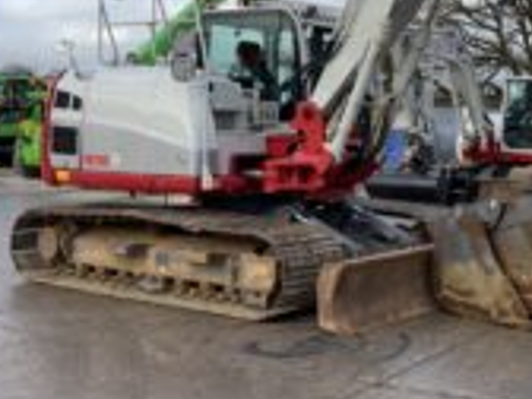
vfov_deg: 23.4
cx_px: 522
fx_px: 953
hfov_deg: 29.3
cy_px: 95
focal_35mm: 62
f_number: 1.8
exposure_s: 1/189
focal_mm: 3
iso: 16
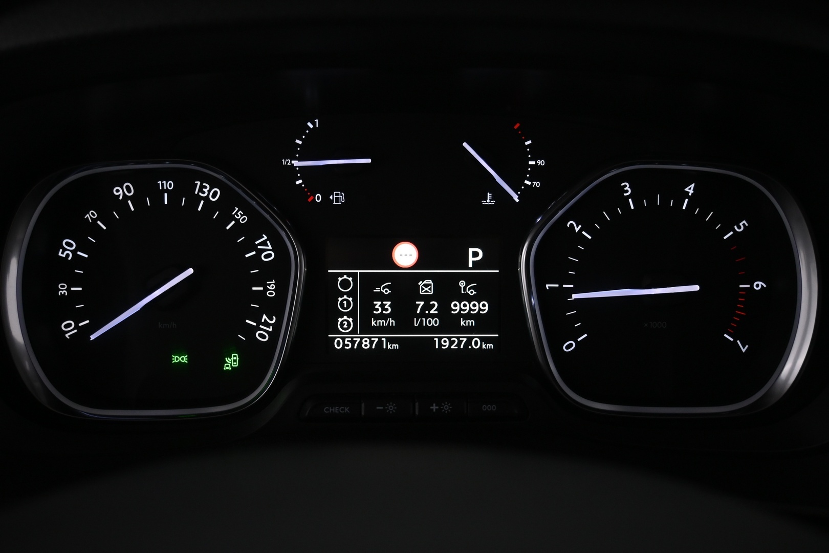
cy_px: 276
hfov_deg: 51.3
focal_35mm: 38
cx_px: 414
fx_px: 863
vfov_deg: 35.5
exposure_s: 1/40
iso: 1100
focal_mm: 25
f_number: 4.2
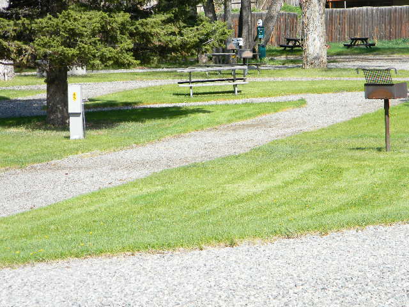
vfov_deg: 10.0
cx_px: 204
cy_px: 154
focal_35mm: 148
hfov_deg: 13.3
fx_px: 1749
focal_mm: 26.8
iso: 80
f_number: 5
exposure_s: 1/326
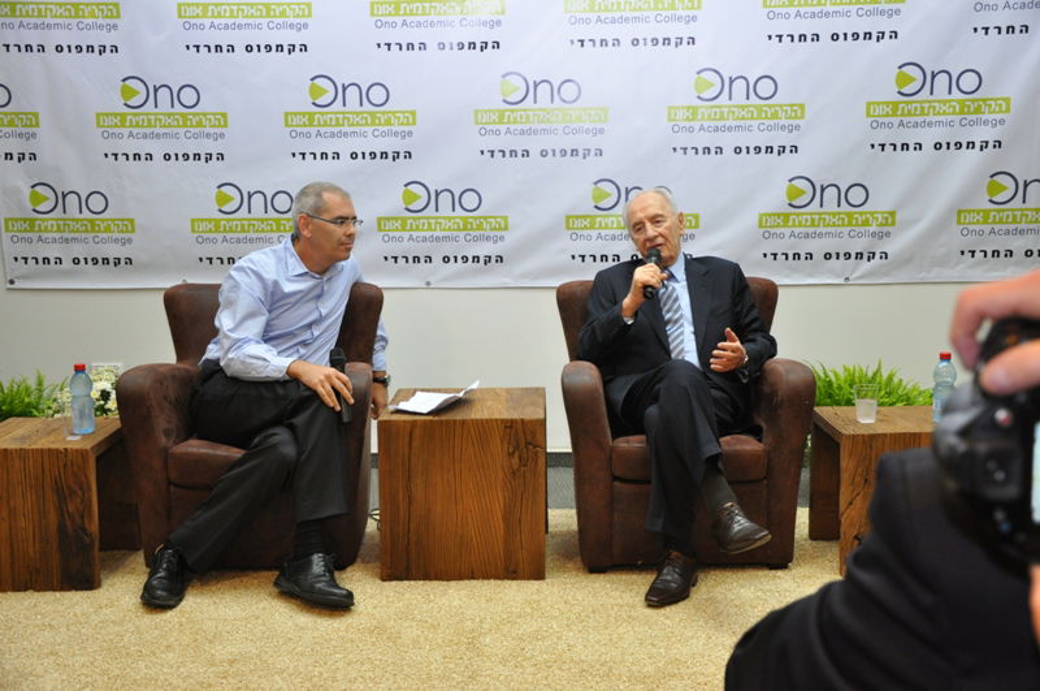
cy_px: 346
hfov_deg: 43.7
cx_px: 520
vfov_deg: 29.8
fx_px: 1298
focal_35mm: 45
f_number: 4.2
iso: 800
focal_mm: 30
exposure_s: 1/60
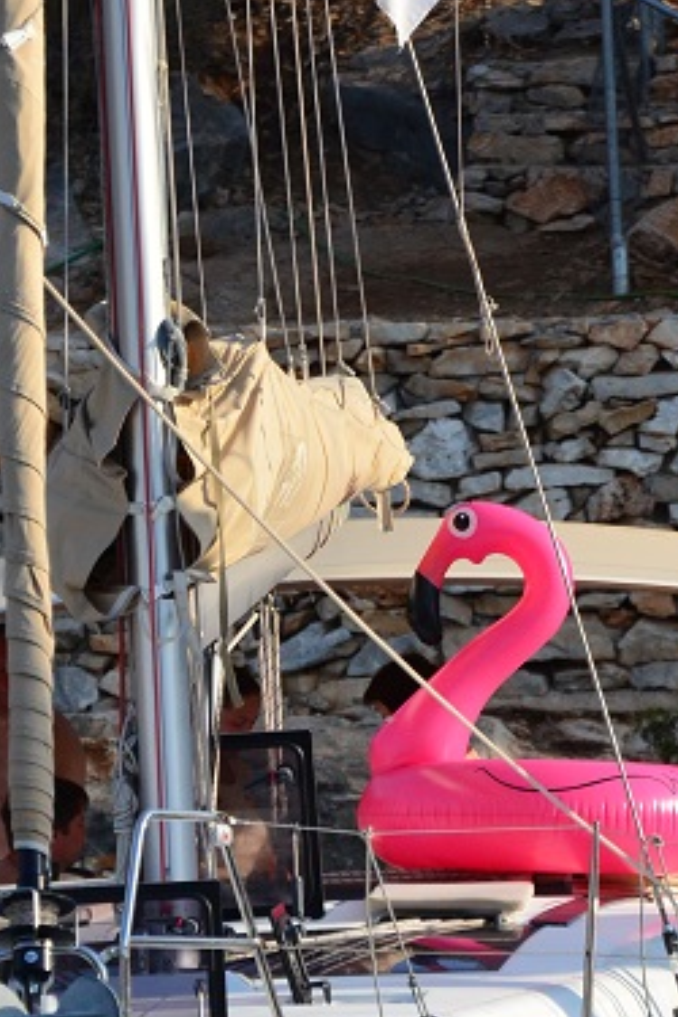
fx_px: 19892
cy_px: 598
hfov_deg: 2.0
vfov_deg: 2.9
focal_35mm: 704
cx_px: 404
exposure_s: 1/3200
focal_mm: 195
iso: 640
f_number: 5.3
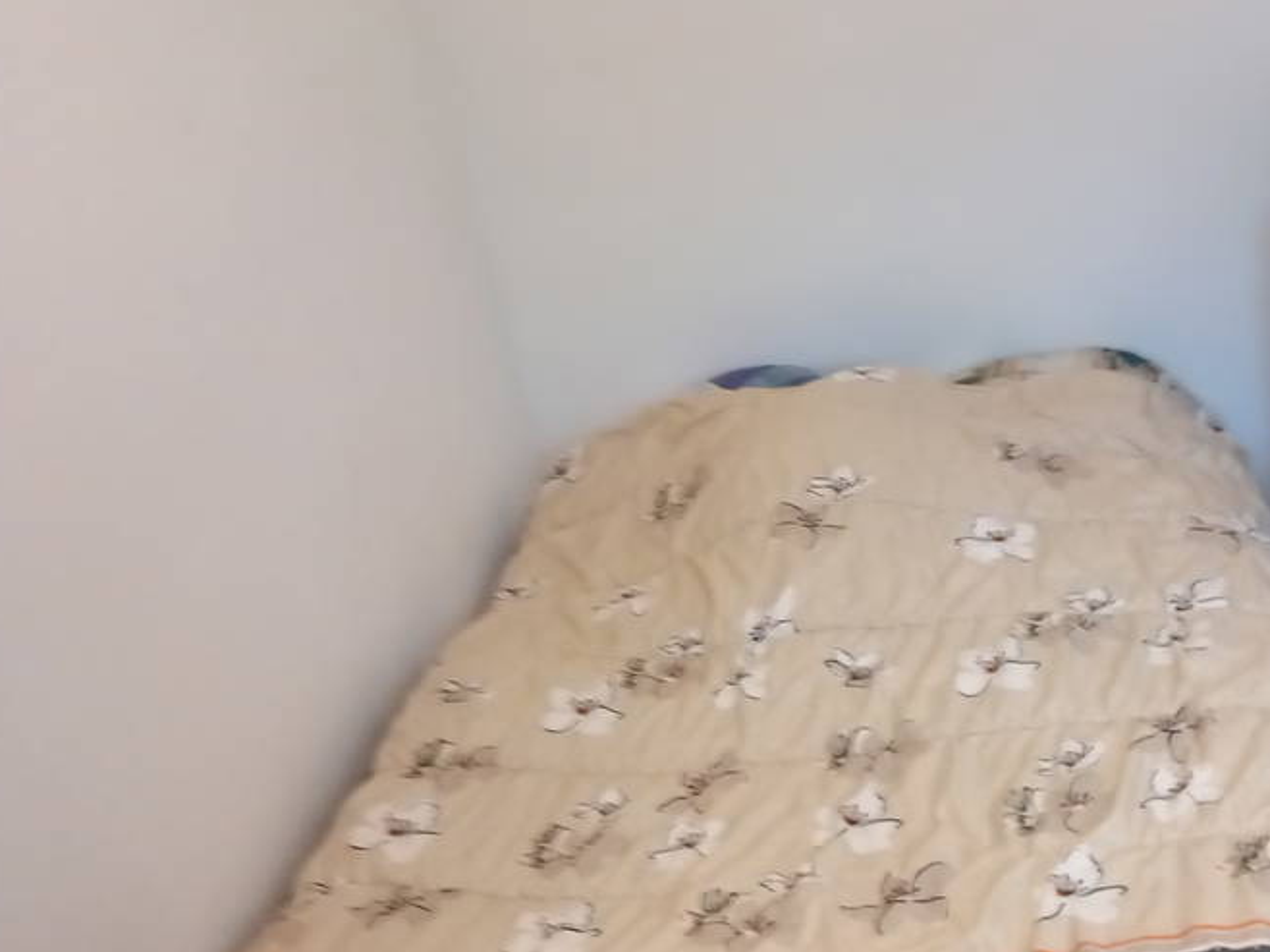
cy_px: 460
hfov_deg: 59.9
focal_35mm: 30
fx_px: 1100
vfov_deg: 46.8
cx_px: 674
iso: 500
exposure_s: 1/25
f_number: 2
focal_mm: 4
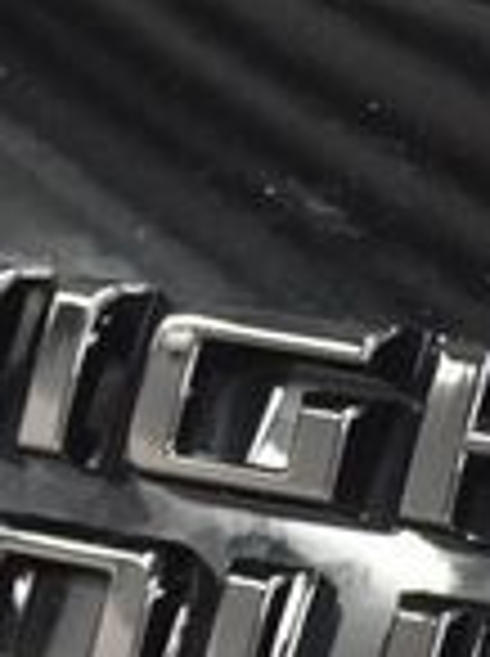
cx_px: 791
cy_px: 700
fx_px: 3843
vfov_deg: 9.7
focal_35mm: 203
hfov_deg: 7.2
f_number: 4.8
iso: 5000
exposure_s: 1/60
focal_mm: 32
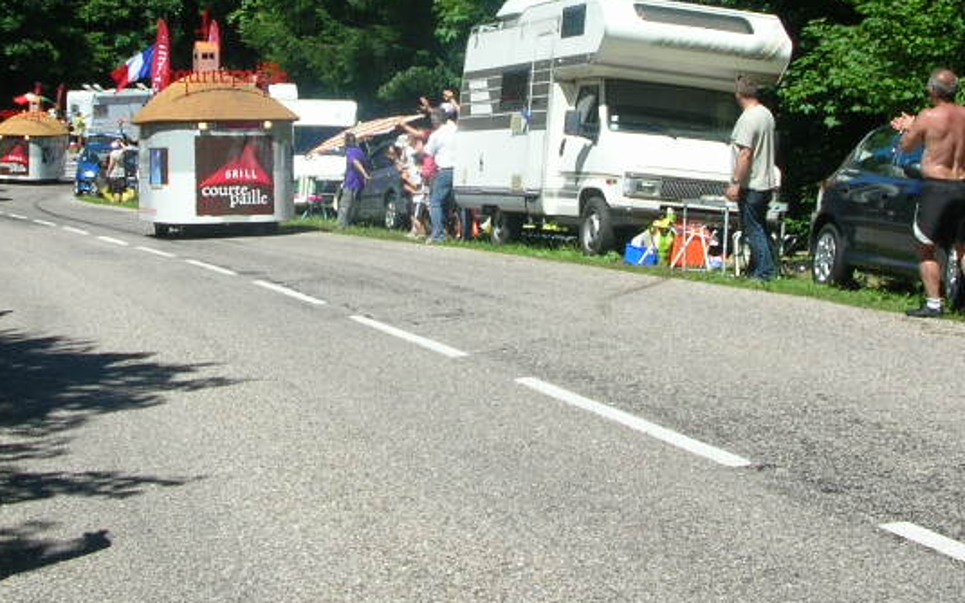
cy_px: 78
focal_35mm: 71
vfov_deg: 18.1
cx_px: 446
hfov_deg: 29.0
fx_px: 1867
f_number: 5.6
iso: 50
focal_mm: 5.8
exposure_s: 1/255
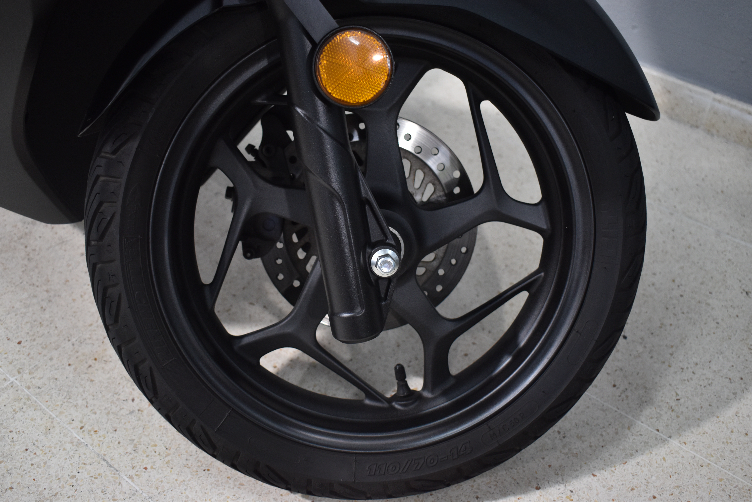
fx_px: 752
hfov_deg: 53.1
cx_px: 376
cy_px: 251
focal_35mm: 36
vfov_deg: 36.9
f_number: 4
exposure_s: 1/50
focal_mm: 24
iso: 800
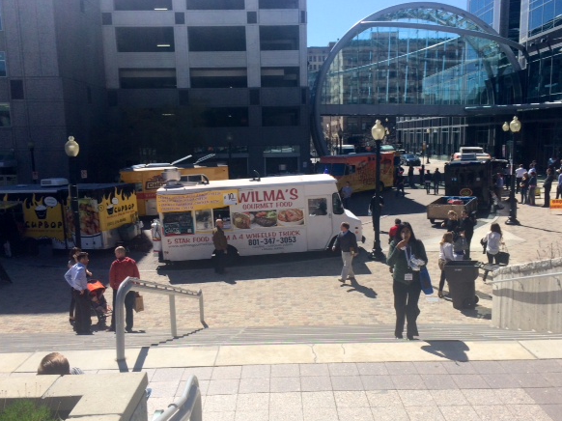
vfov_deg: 42.9
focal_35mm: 33
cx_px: 288
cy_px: 212
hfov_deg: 55.4
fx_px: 536
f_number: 2.2
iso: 40
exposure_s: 1/2415
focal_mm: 4.12
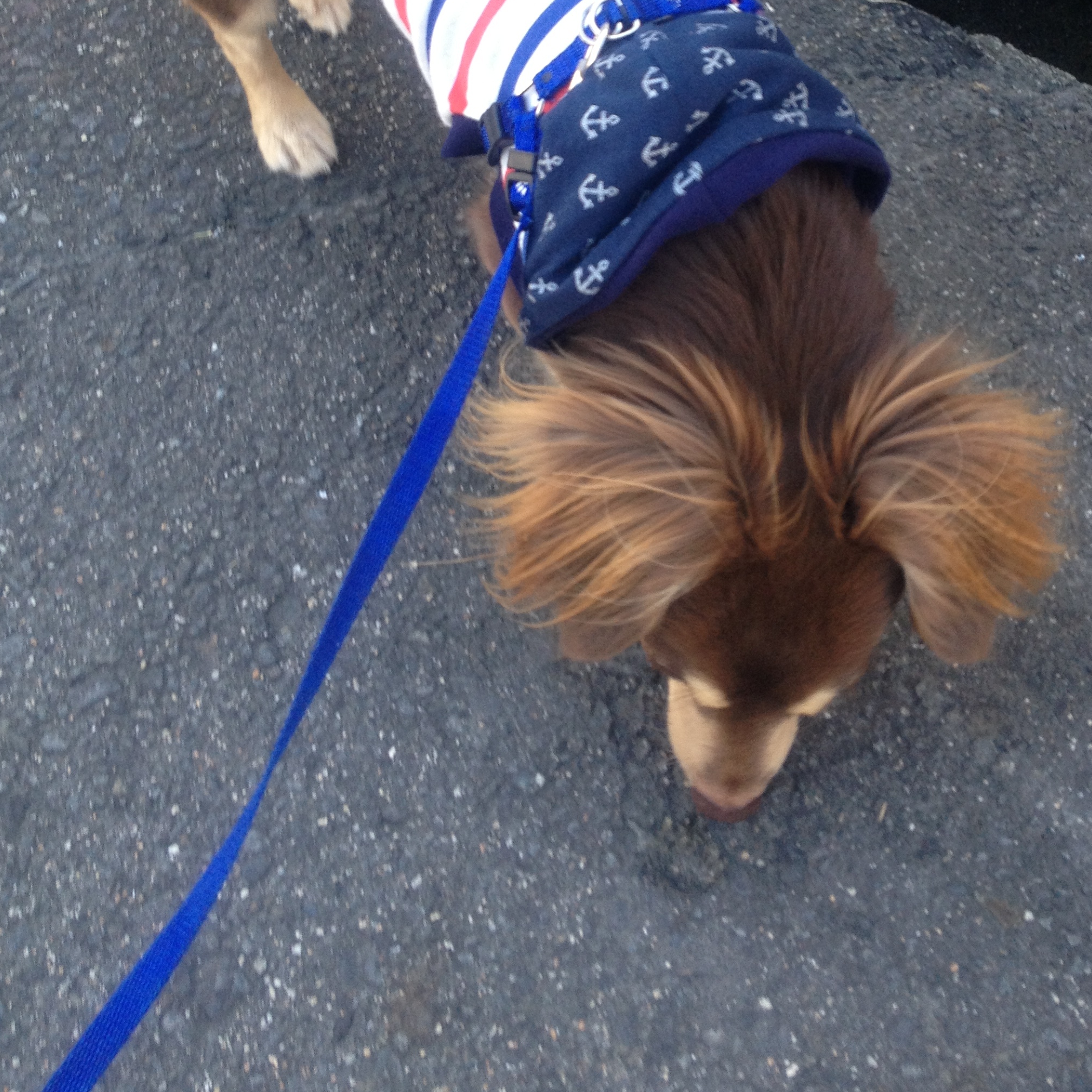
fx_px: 1785
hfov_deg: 33.9
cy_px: 228
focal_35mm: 50
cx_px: 651
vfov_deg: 33.1
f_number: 2.4
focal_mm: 4.28
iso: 64
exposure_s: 1/120
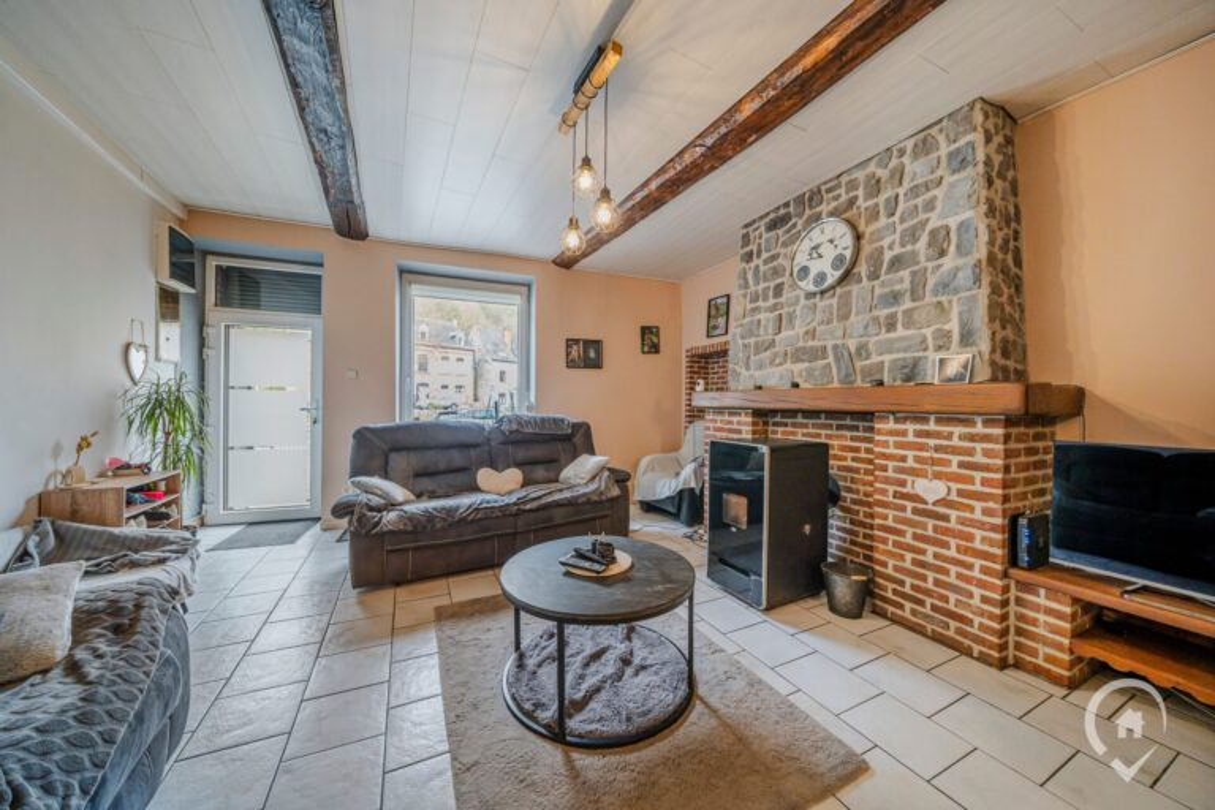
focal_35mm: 12
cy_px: 405
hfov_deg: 112.6
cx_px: 608
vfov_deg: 90.0
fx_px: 405
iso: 500
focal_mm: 12
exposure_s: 1/25
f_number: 7.1
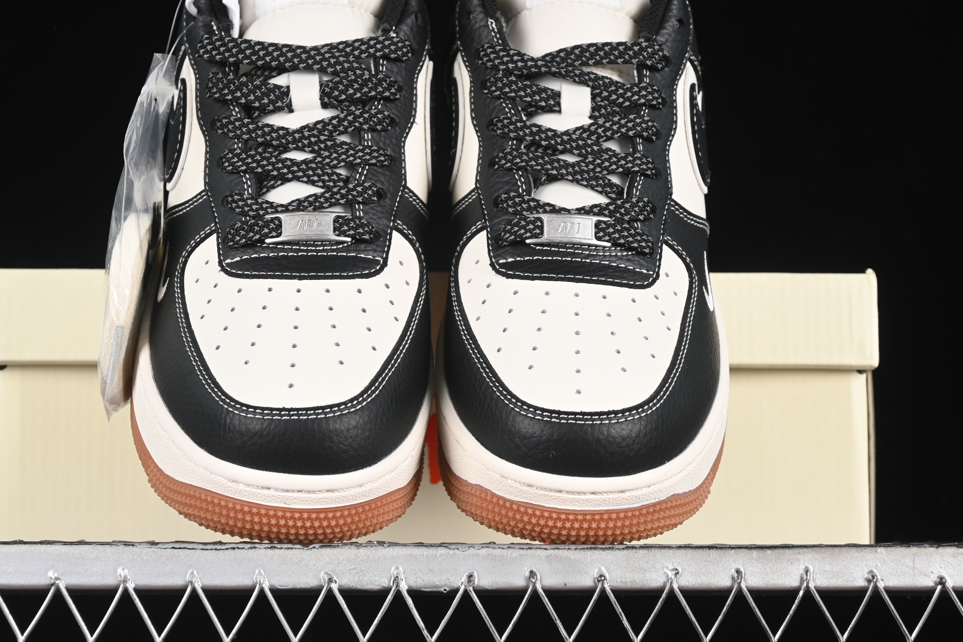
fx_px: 2568
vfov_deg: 14.2
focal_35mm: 96
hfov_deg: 21.2
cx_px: 437
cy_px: 288
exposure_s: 1/60
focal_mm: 50
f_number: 6.3
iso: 160
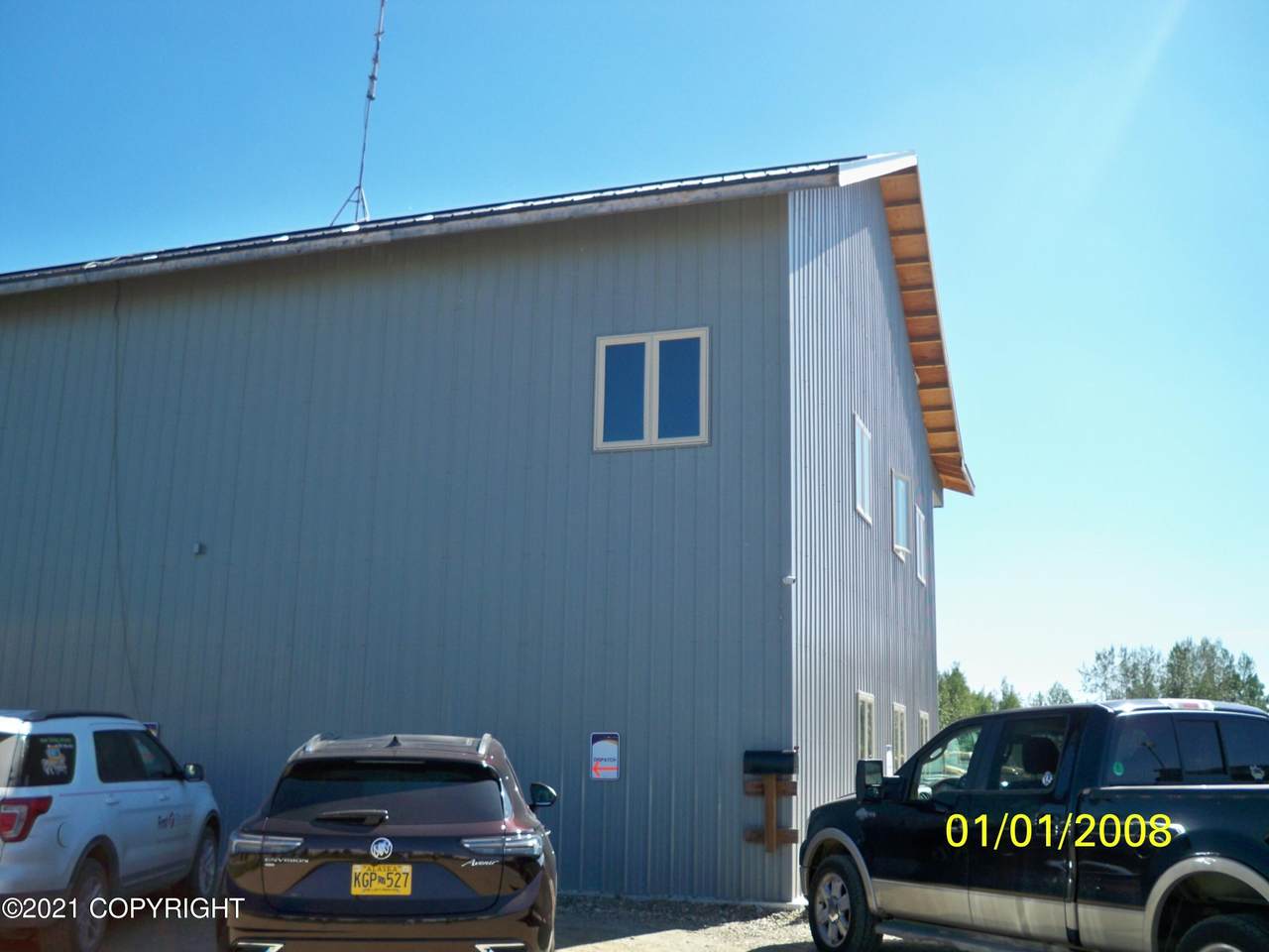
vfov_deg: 40.7
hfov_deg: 52.6
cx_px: 634
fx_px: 1283
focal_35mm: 35
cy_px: 476
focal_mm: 6.3
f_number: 3.1
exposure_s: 1/500
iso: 64
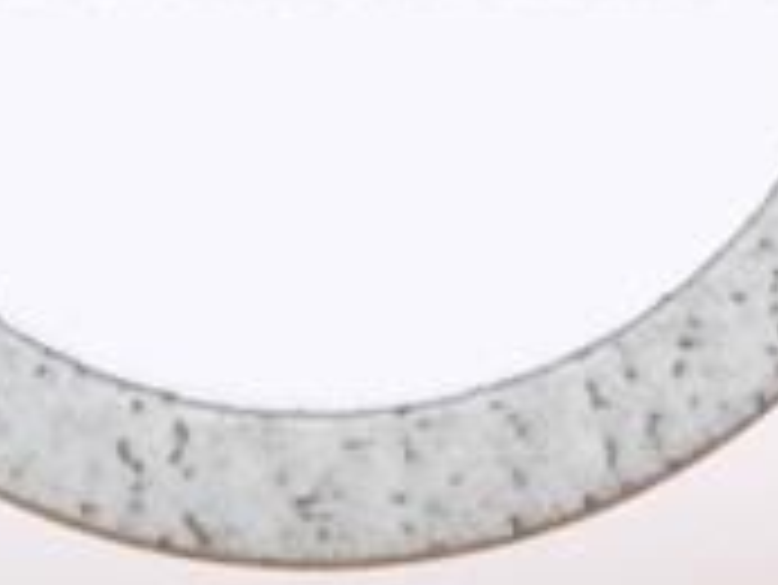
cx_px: 295
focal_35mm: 91
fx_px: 2047
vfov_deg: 15.7
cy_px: -101
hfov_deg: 21.5
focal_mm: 6.1
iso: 80
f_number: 3.4
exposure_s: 1/30
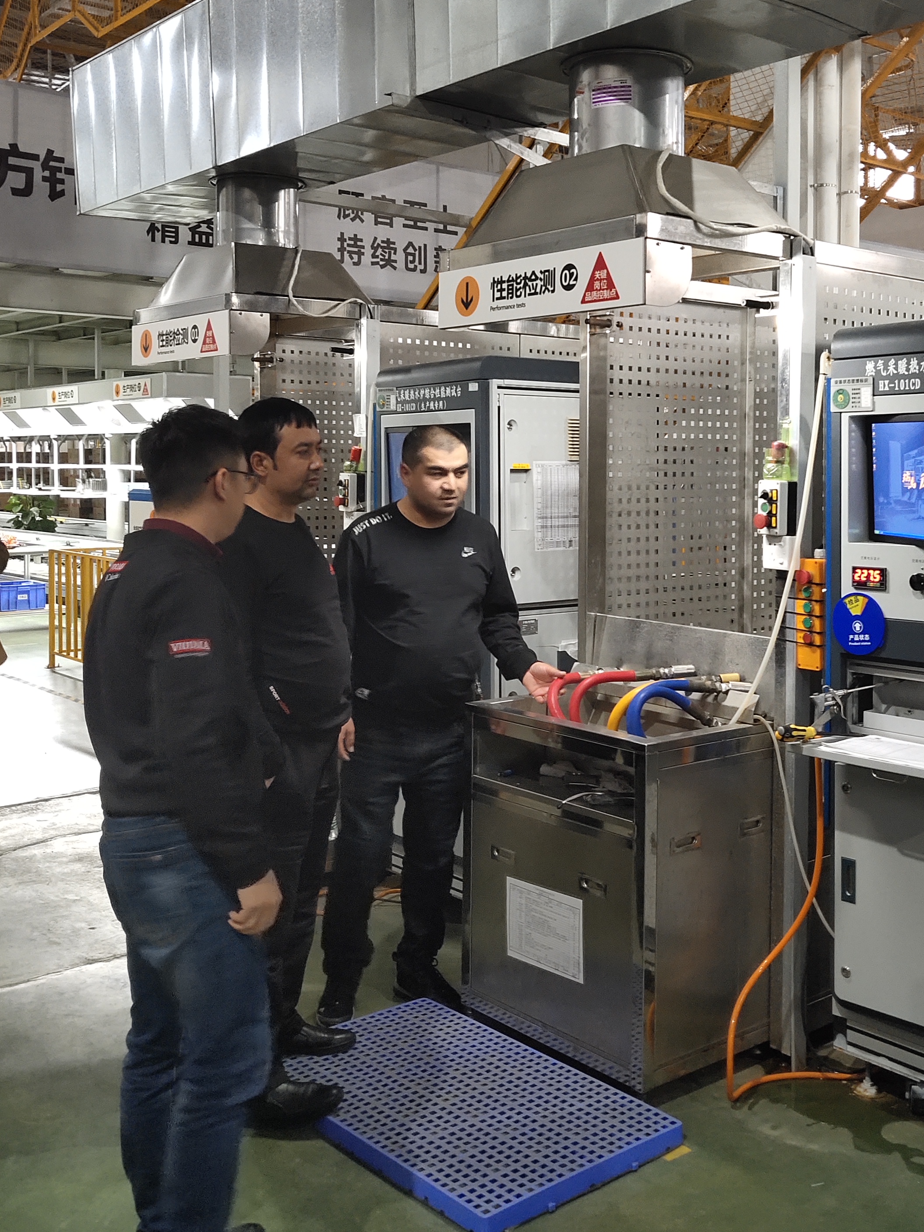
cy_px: 495
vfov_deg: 43.6
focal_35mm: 43
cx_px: 592
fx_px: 1530
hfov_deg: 33.4
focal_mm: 4.35
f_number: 1.8
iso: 685
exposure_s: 1/33
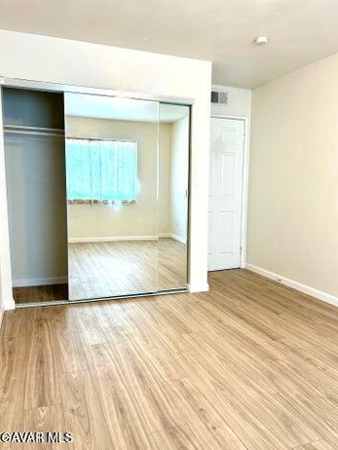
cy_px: 225
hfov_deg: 51.4
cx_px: 171
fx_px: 351
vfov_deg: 65.3
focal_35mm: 27
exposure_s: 1/60
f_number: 1.5
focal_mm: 5.7
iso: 64
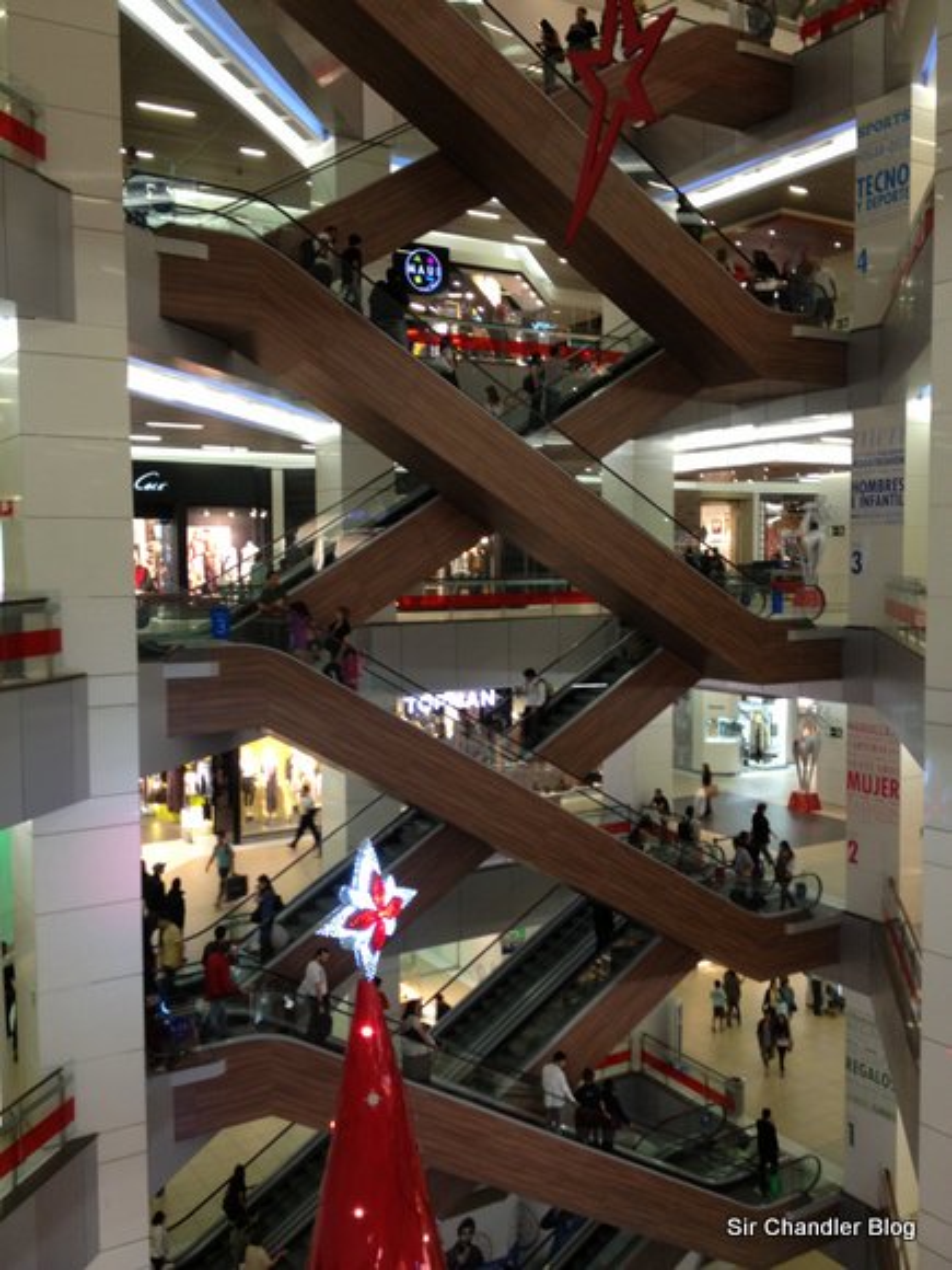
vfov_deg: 52.6
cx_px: 476
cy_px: 635
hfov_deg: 40.7
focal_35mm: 35
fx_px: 1283
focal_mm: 4.28
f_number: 2.4
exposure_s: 1/20
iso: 125
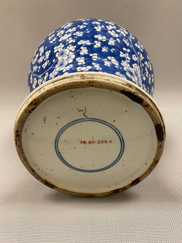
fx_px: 182
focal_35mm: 26
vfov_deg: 67.3
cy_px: 122
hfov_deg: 53.1
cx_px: 91
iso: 125
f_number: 1.8
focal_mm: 4.25
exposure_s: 1/60
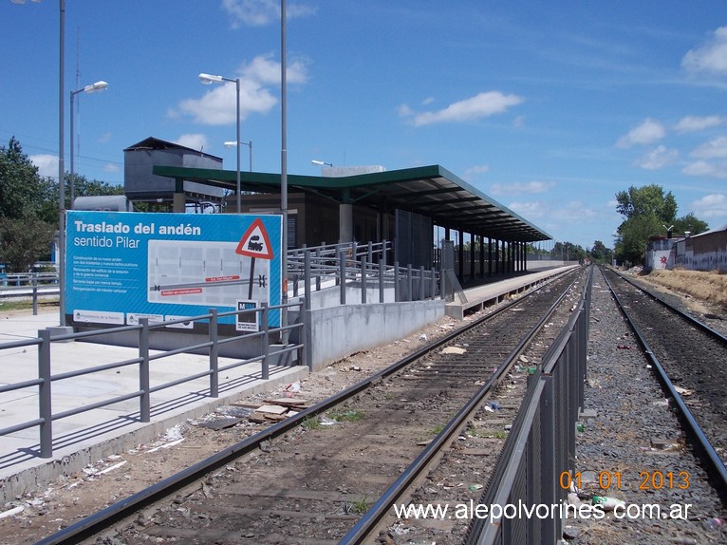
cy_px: 272
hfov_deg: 43.9
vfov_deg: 33.6
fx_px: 903
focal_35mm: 43
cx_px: 364
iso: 80
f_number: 6.5
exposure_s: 1/320
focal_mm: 6.1
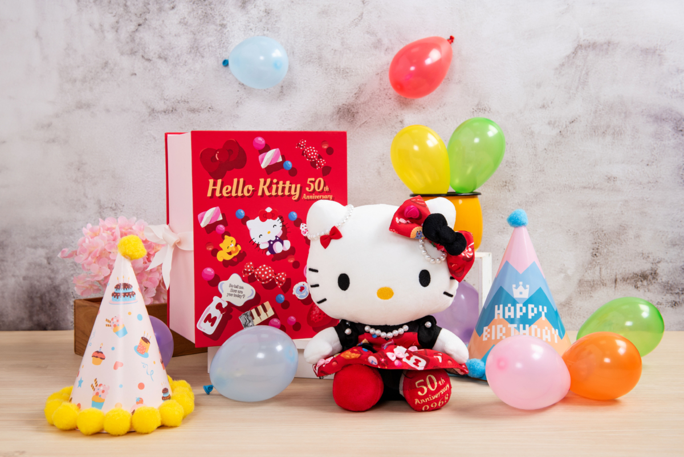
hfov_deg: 39.6
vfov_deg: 27.0
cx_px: 342
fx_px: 950
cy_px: 228
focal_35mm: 50
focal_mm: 50
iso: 200
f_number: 10
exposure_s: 1/125
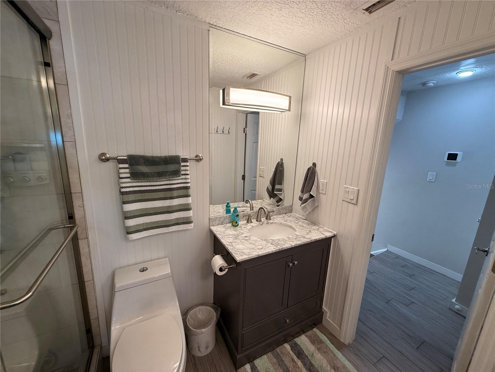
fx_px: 200
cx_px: 248
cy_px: 186
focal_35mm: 14
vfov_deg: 85.7
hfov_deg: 102.1
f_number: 2.2
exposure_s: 1/120
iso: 125
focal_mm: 2.22
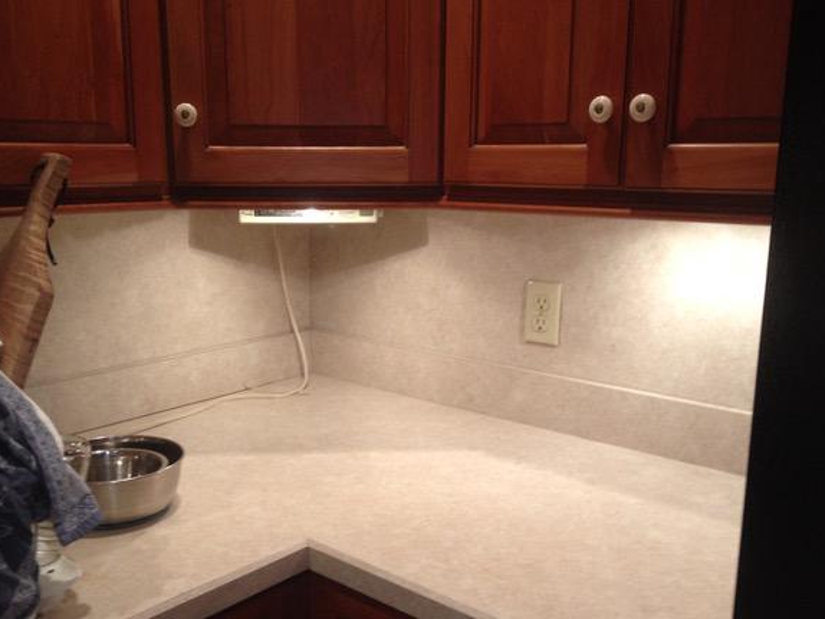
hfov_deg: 47.8
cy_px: 343
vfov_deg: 36.8
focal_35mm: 39
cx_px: 385
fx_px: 930
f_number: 2.4
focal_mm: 4.28
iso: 100
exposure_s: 1/20
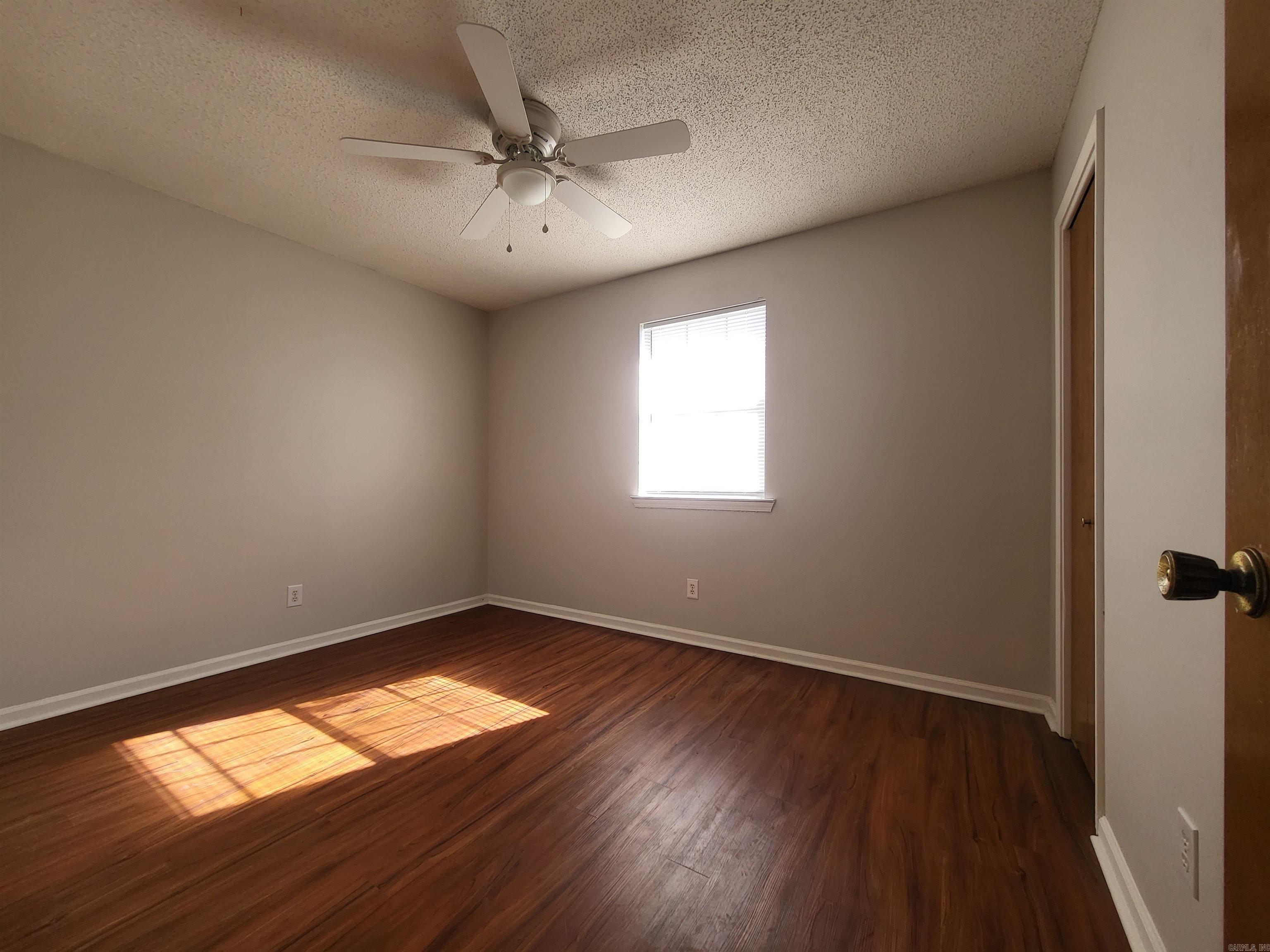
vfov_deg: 89.9
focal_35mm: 13
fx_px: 477
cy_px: 476
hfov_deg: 106.2
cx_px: 635
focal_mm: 1.74
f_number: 2.2
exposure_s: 1/60
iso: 50
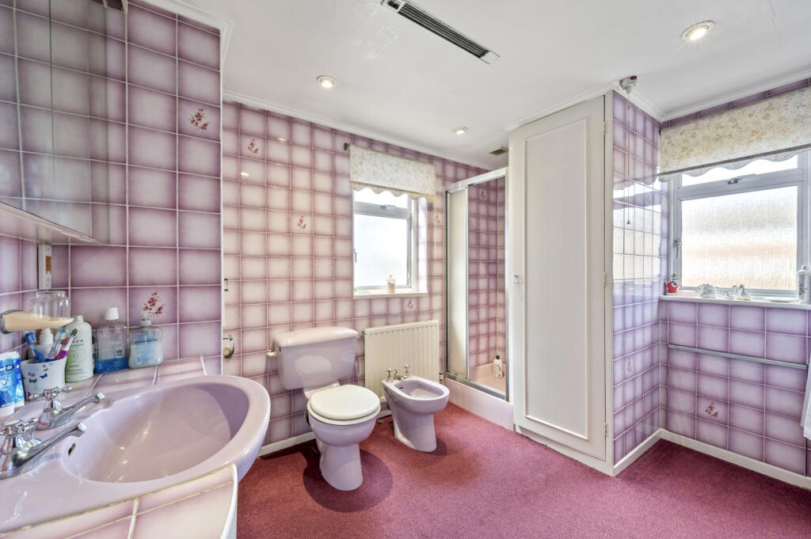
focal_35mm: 14
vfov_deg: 81.1
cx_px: 406
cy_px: 270
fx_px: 315
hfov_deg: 104.3
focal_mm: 14
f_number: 16
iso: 200
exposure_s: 1.3
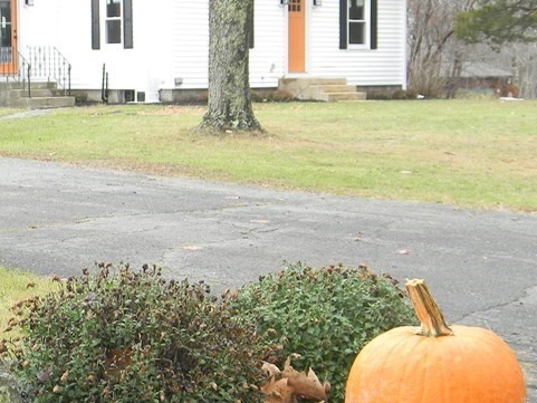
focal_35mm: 100
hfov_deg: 19.5
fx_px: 1552
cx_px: 134
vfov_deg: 14.8
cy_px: 222
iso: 112
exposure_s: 1/67.2
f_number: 3.9
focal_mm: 8.6
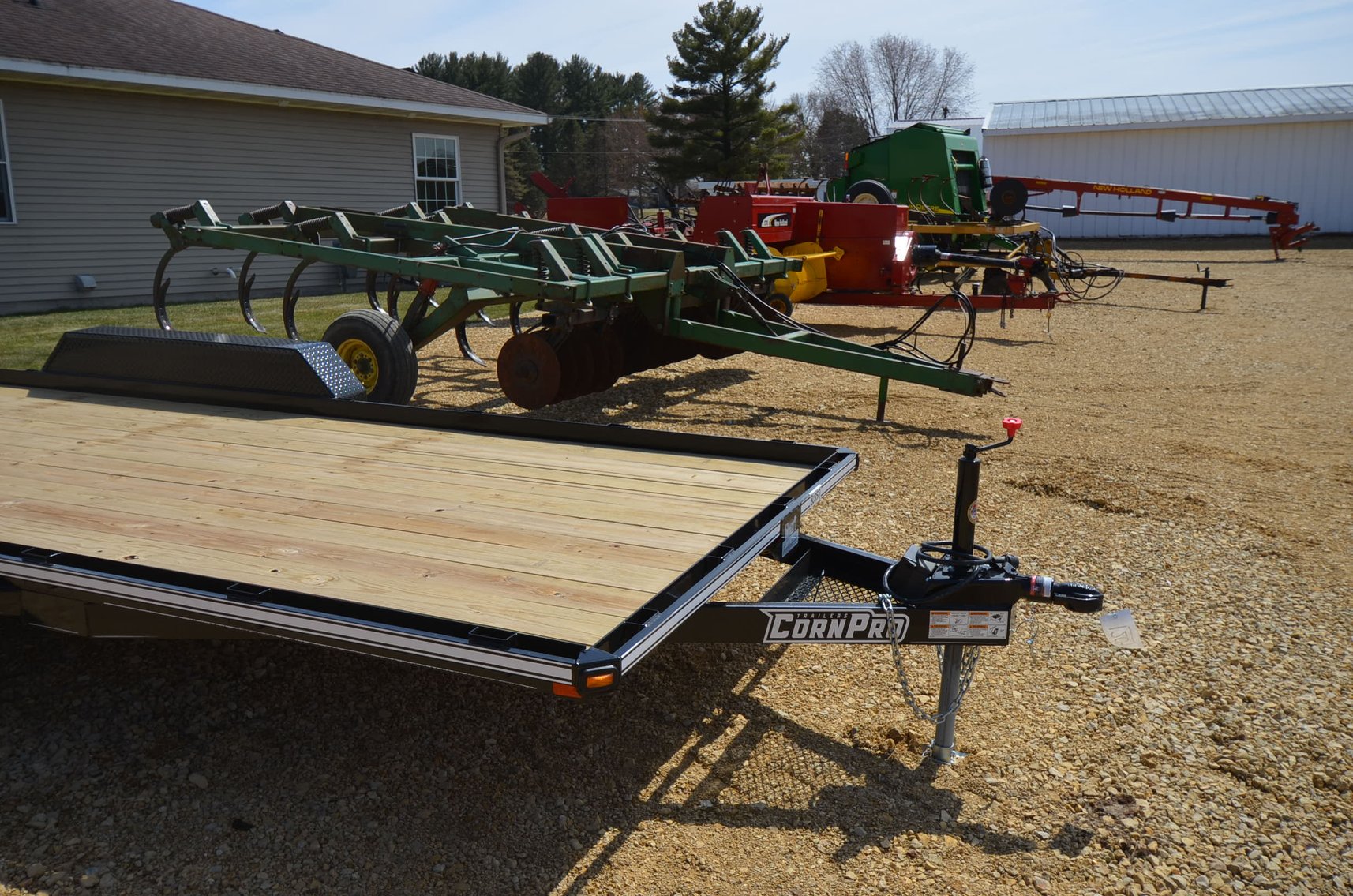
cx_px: 676
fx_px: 1125
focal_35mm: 30
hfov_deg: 62.0
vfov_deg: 43.4
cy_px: 448
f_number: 9
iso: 100
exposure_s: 1/320
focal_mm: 20
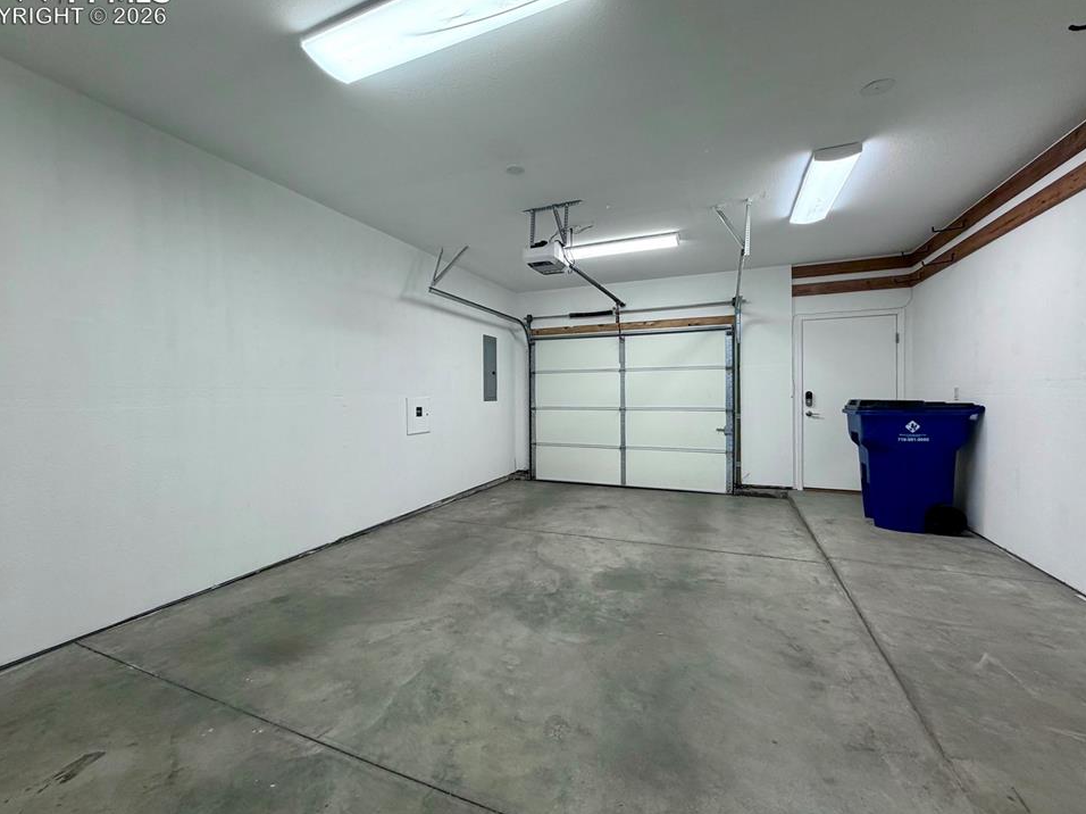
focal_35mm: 15
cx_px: 525
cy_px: 397
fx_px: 470
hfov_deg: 98.2
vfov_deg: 81.7
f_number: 2.2
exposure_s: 1/120
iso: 160
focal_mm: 2.22
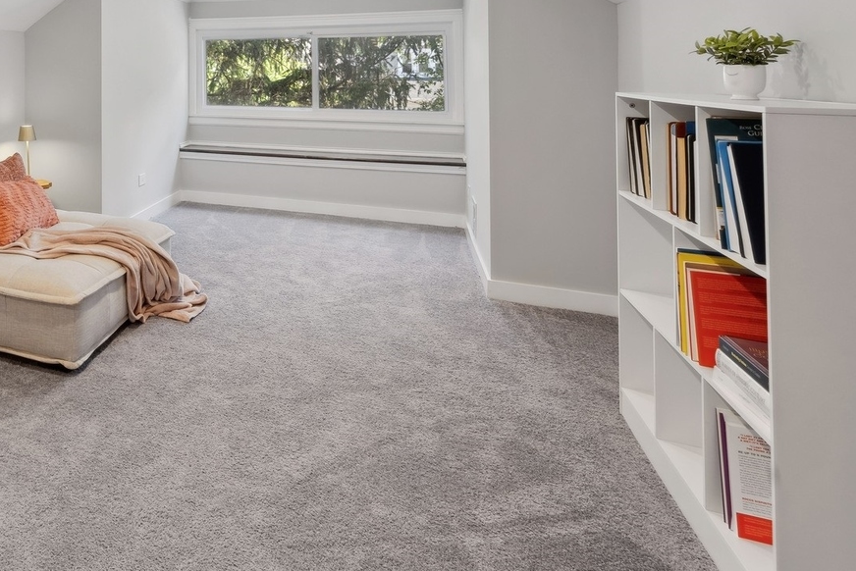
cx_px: 65
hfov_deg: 58.0
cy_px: 74
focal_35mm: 26
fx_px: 618
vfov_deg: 45.6
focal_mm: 14
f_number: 9.5
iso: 200
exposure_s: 1/8
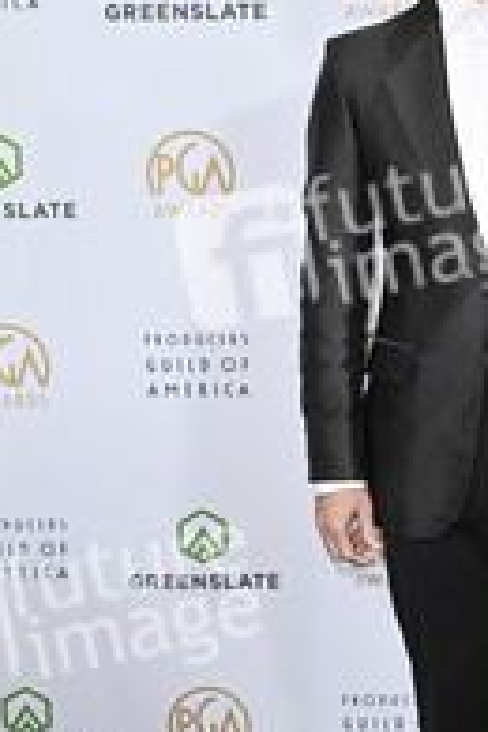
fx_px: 1749
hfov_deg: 15.6
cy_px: 428
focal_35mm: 86
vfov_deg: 23.6
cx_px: 477
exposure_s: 1/320
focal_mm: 42
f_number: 5.6
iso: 2000
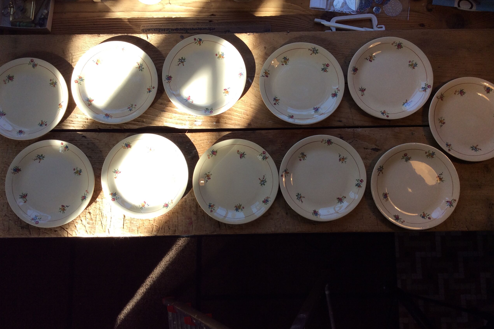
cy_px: 166
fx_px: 466
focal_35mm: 34
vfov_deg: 38.9
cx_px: 249
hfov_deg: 55.8
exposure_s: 1/206
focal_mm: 3.3
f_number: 2.4
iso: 32
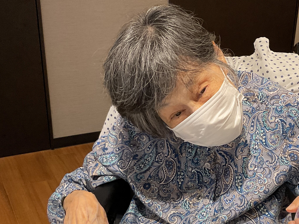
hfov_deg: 33.4
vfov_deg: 25.6
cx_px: 203
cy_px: 142
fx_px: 492
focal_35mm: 57
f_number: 1.8
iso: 64
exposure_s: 1/50
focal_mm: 3
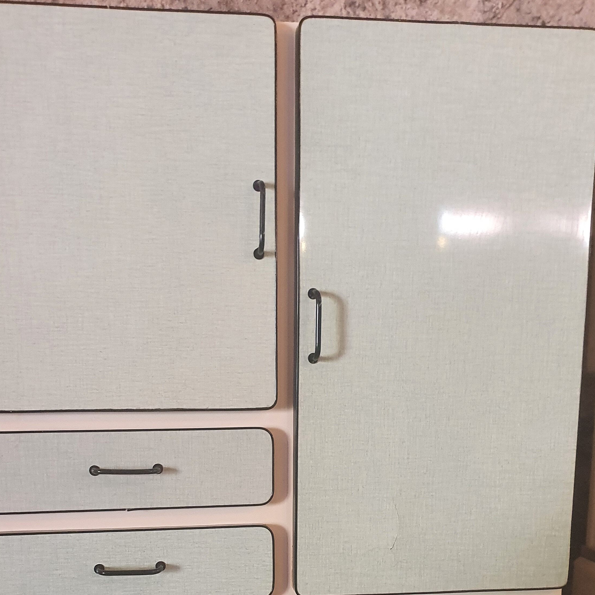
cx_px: 254
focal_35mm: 42
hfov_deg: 39.9
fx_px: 817
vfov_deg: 37.6
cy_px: 526
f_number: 2.4
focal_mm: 4.32
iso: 800
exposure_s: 1/50
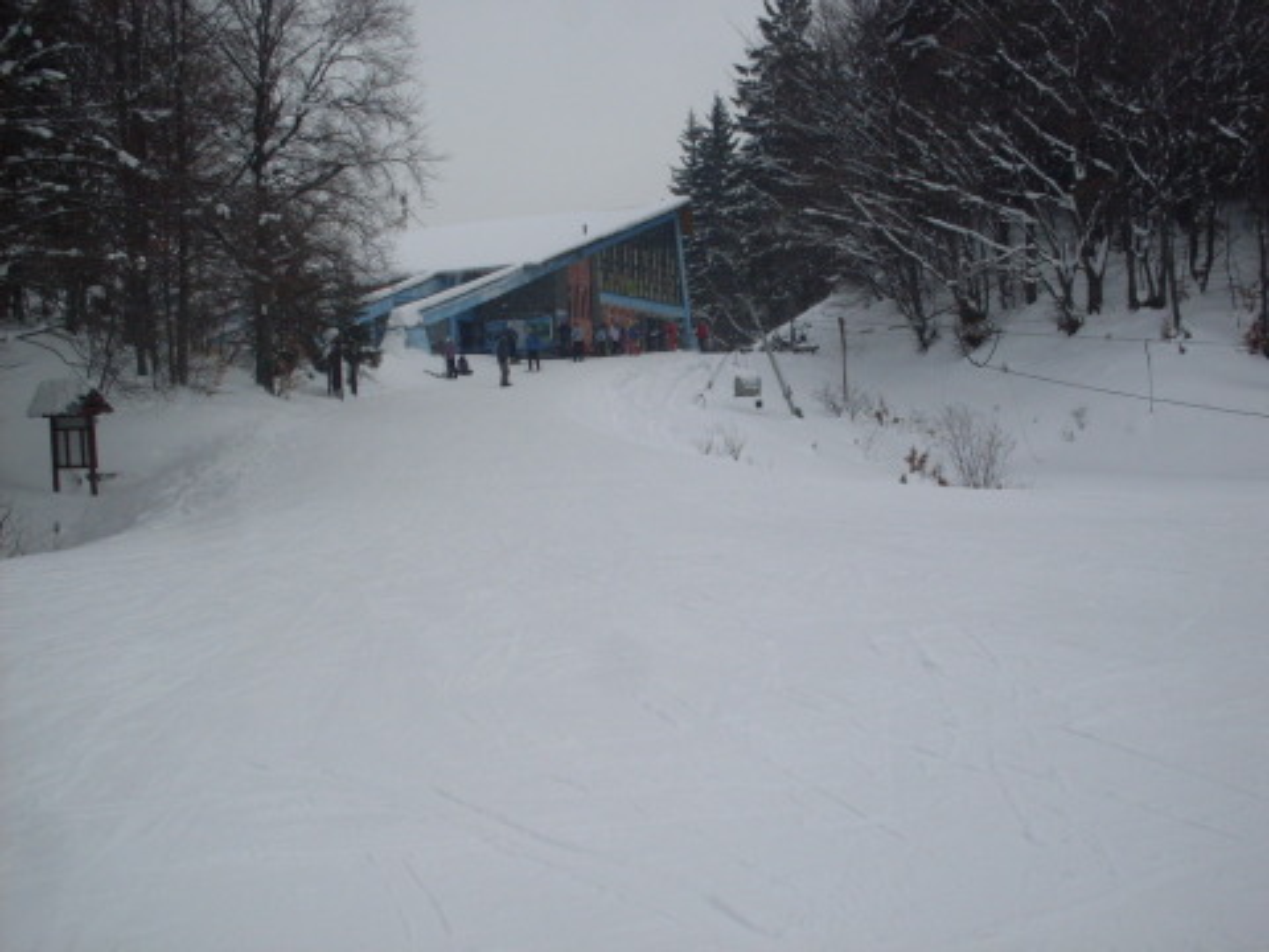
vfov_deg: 37.7
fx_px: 1393
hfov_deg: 49.0
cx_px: 634
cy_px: 476
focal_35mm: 38
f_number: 8.4
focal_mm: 6.3
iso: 80
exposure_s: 1/350
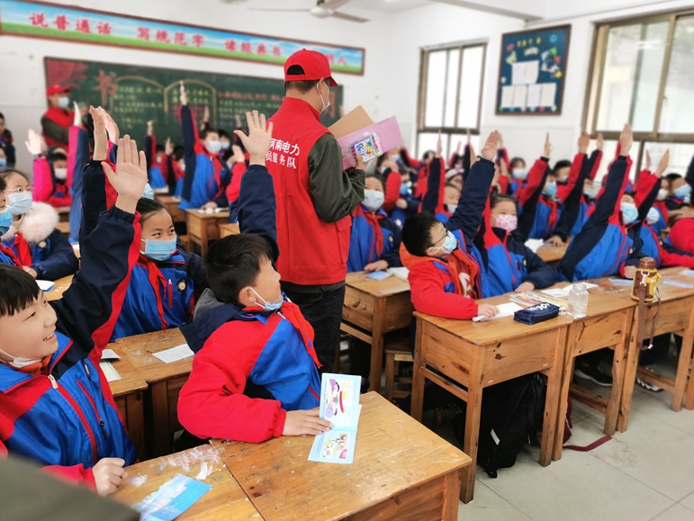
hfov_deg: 63.4
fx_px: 562
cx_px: 358
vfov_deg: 49.8
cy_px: 254
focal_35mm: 28
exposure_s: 1/50
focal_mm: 5.58
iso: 200
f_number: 1.8
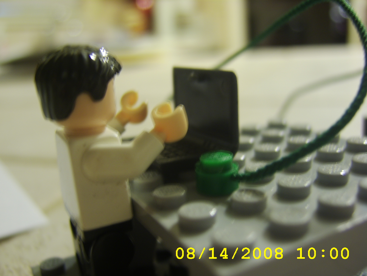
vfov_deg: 45.4
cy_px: 138
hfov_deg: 58.4
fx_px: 329
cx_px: 184
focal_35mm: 31
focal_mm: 8.13
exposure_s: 1/3
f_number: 2.7
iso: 71
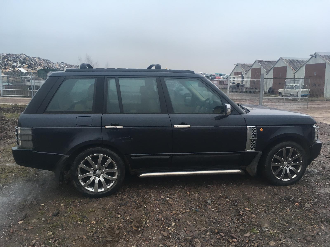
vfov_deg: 48.2
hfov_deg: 61.7
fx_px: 276
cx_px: 165
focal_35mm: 29
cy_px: 124
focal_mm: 4.15
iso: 25
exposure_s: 1/33
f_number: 2.2
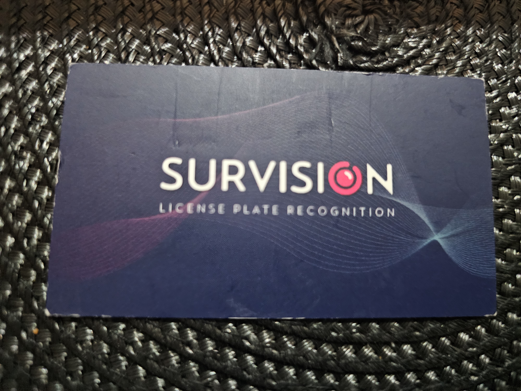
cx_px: 260
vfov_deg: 58.9
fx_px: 346
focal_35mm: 23
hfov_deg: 73.9
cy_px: 196
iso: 1000
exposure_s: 1/24
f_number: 1.7
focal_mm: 6.3
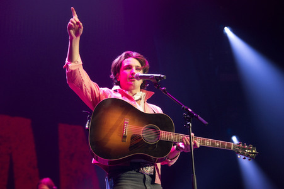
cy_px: 94
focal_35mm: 86
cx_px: 142
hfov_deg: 23.7
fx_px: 678
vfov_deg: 15.9
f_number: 3.5
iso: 1600
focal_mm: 86
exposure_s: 1/200
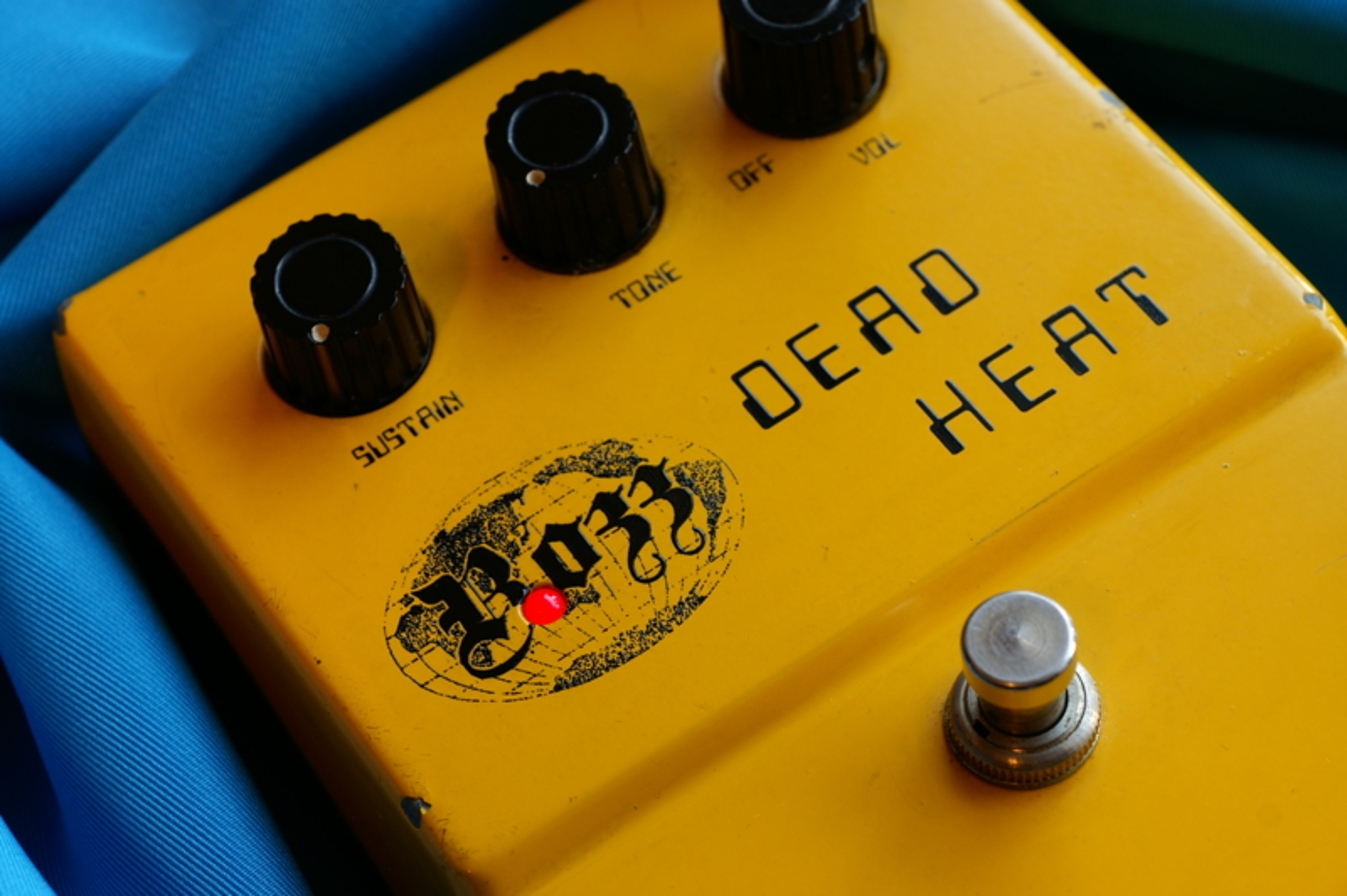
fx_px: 2804
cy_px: 448
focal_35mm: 75
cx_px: 674
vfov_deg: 18.2
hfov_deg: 27.0
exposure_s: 1/6
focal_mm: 50
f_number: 7.1
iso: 200
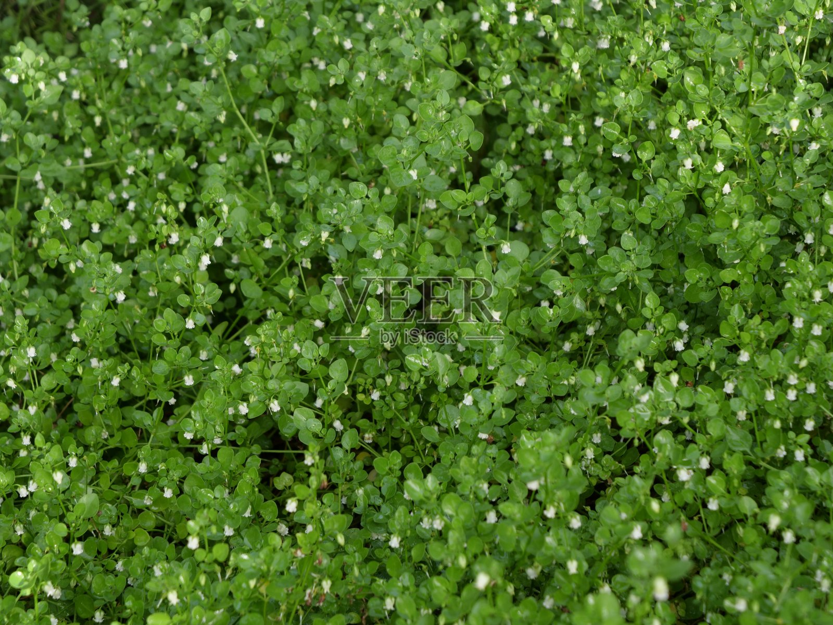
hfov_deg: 20.4
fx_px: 2310
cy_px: 312
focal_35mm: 96
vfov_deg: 15.4
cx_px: 416
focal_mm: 48
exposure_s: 1/125
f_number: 3.9
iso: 200
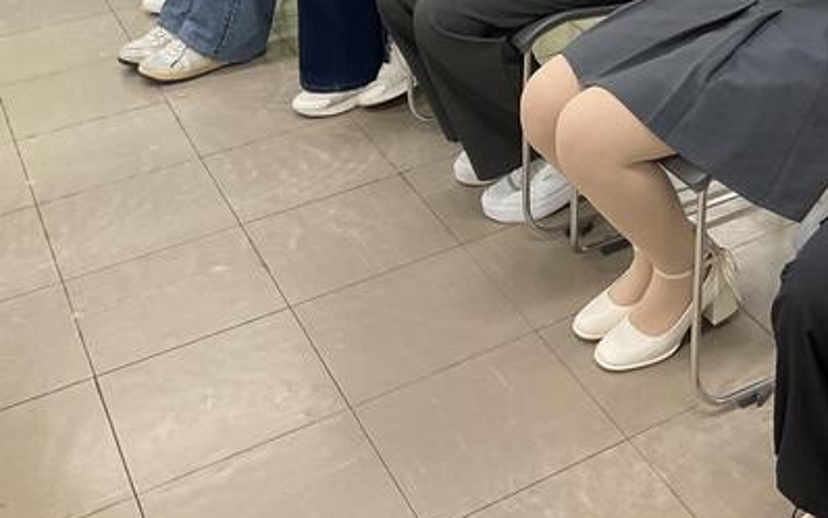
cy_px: -34
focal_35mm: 58
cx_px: 747
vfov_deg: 21.4
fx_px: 1309
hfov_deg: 33.3
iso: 64
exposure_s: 1/60
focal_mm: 3
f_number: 1.8
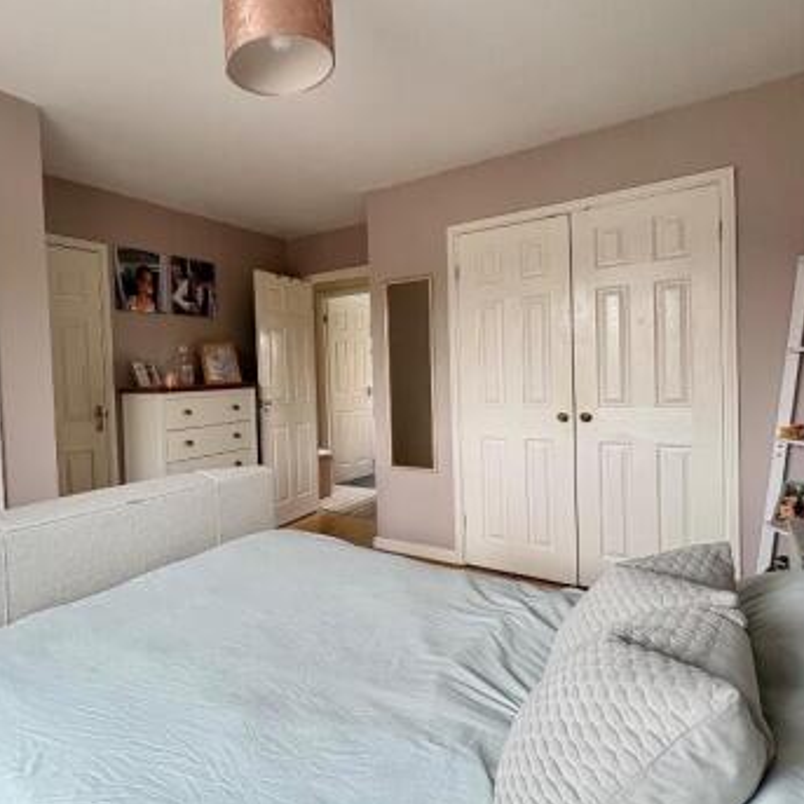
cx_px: 287
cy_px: 390
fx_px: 552
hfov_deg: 70.6
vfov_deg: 72.1
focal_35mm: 21
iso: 250
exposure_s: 1/83
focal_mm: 2.22
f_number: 2.2
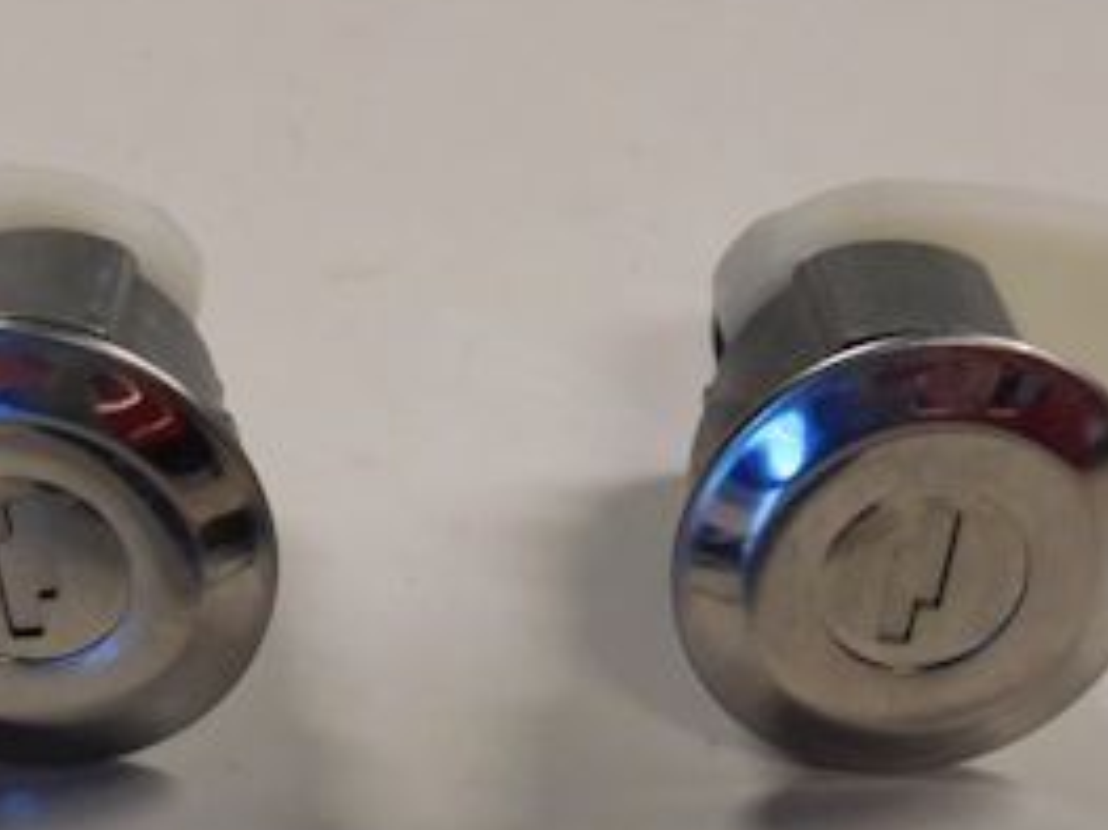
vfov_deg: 18.4
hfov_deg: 25.7
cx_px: 522
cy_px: 999
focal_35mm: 76
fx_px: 2432
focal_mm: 4.5
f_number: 3.4
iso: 160
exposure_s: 1/30
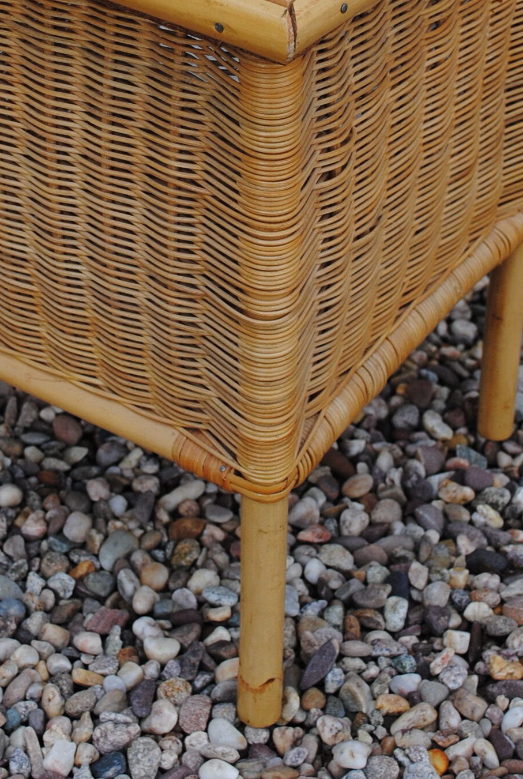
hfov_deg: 15.2
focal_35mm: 90
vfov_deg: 22.4
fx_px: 1952
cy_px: 205
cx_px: 170
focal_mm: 28
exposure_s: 1/125
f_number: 5.6
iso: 140
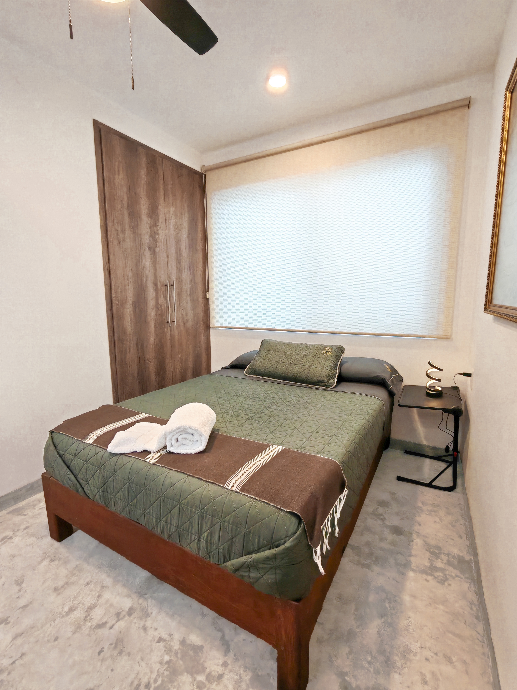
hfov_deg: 78.1
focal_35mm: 16
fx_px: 319
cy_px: 345
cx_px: 258
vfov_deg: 94.5
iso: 125
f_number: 2.2
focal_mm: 1.96
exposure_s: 1/50
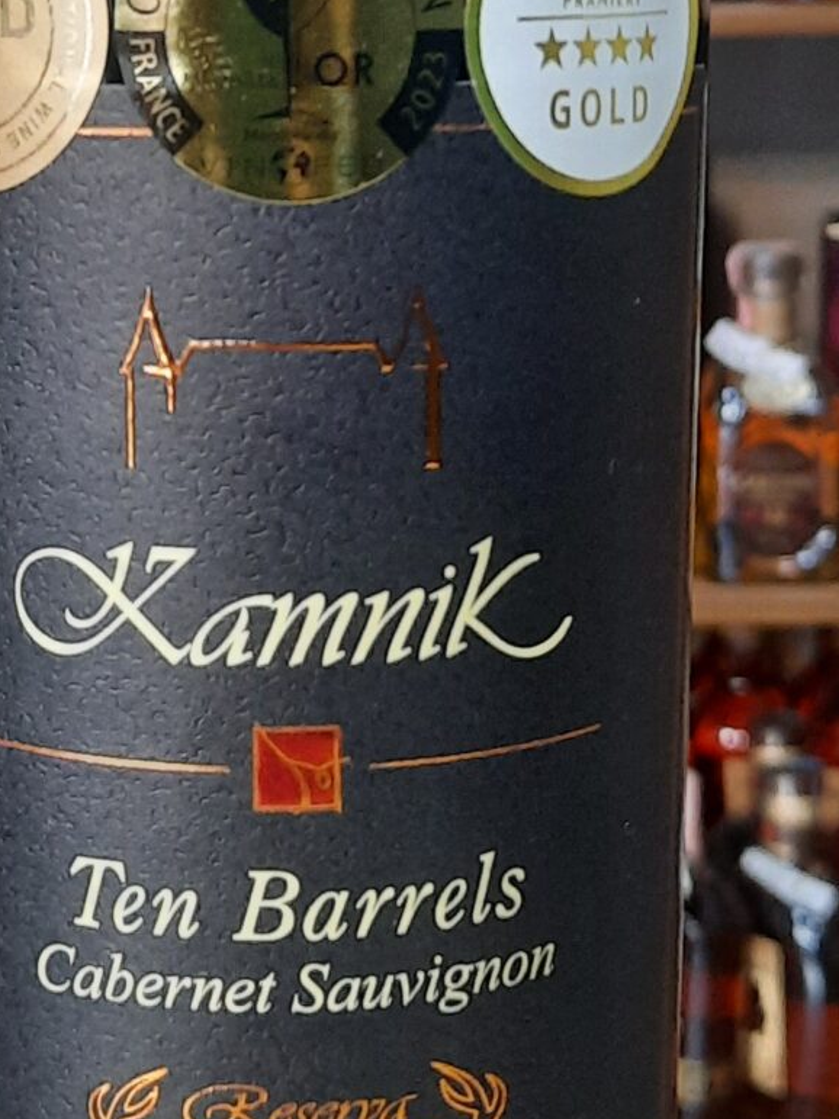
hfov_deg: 17.7
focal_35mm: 83
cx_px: 270
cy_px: 298
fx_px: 2683
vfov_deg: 23.4
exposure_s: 1/25
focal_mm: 4.6
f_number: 2
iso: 400
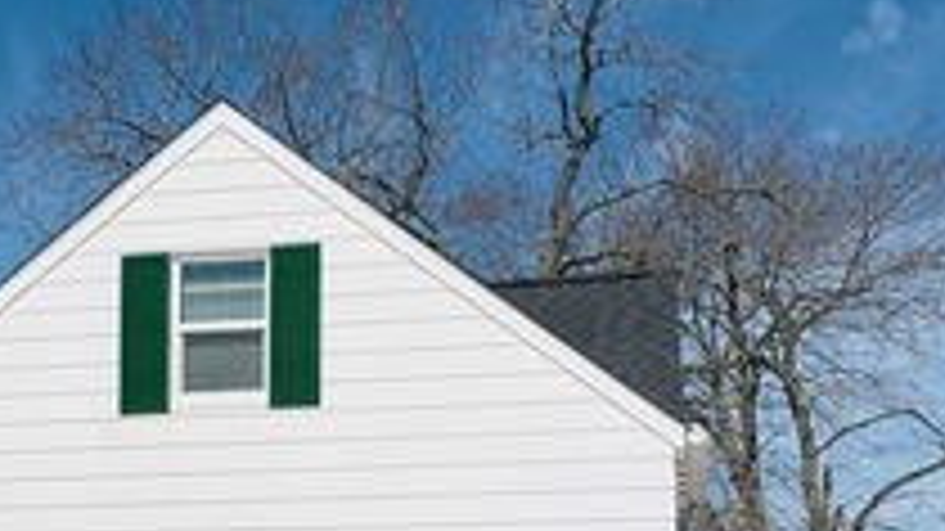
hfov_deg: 25.1
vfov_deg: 14.3
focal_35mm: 83
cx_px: 166
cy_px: 520
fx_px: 2079
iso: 80
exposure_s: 1/15873
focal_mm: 6.76
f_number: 1.78
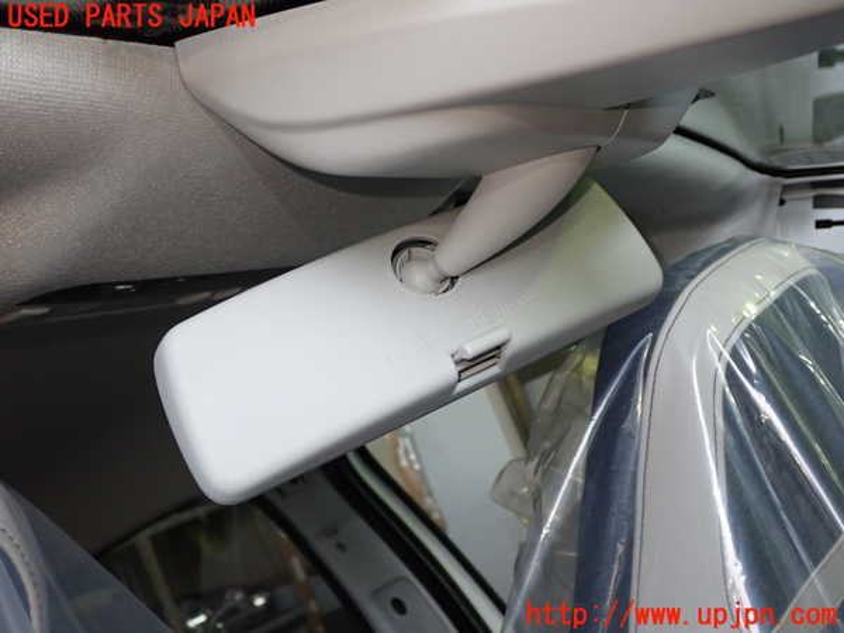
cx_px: 422
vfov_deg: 35.1
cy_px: 316
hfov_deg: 45.8
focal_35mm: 41
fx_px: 1000
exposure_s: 1/40
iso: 320
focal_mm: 7.31
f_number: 2.8
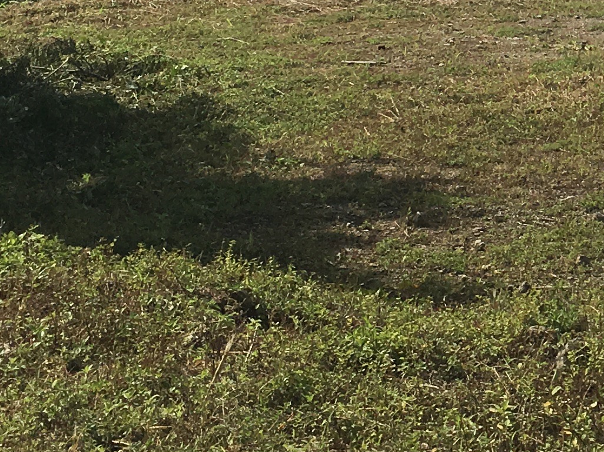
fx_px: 1989
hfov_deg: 16.0
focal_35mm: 114
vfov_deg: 12.7
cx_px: 867
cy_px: -95
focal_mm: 4.15
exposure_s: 1/2747
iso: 25
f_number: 2.2
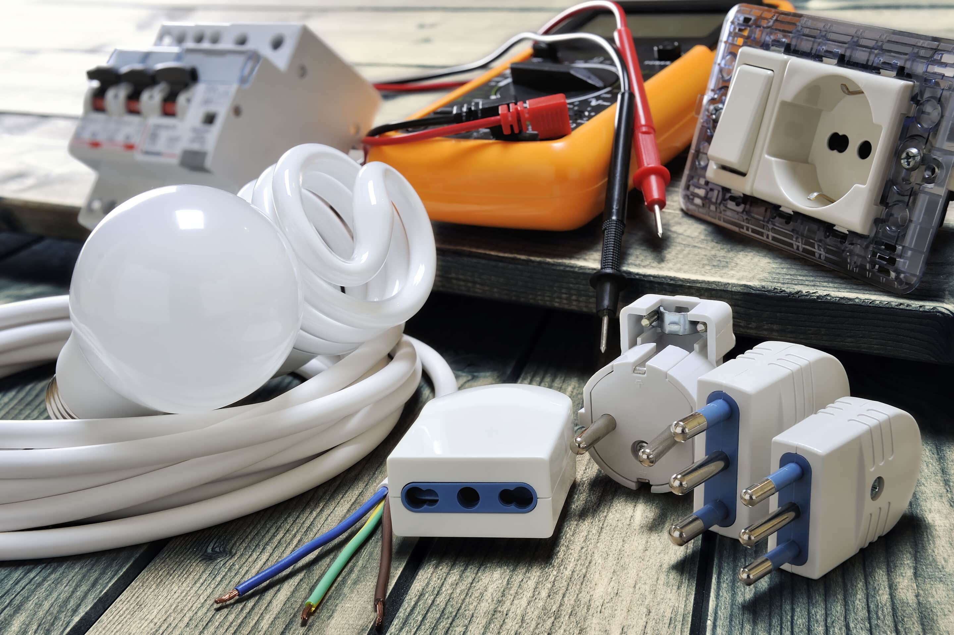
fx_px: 1324
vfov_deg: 27.0
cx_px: 477
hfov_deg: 39.6
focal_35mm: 50
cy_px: 318
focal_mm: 50
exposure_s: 1/160
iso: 200
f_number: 11
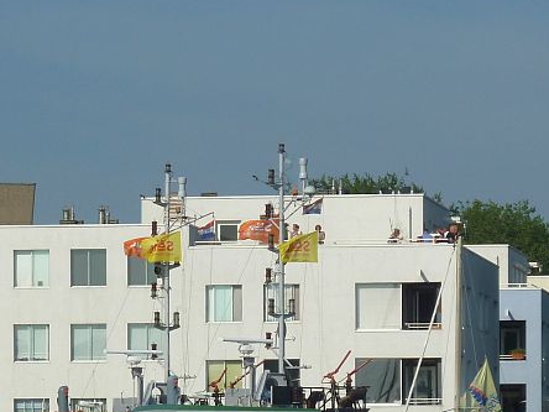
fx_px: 5012
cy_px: 408
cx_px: 237
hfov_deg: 6.3
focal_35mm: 316
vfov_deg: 4.7
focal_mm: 22.5
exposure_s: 1/640
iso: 80
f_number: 5.6
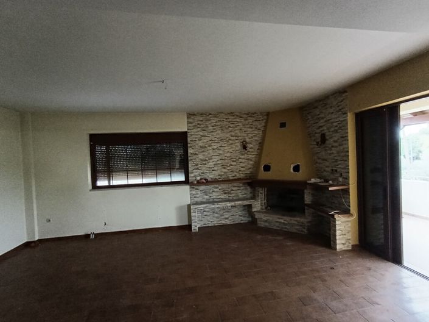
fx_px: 198
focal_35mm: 16
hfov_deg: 94.5
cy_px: 161
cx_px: 214
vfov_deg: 78.1
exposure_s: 1/33.3
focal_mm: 1.65
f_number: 2.2
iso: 800
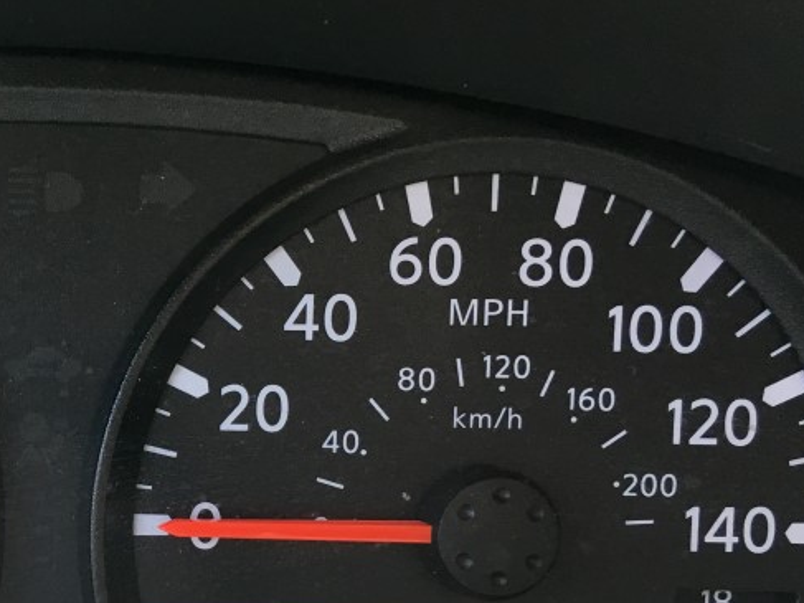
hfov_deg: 30.1
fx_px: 1416
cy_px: 461
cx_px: 61
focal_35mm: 61
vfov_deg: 23.7
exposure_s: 1/30
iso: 40
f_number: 2.2
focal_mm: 4.15
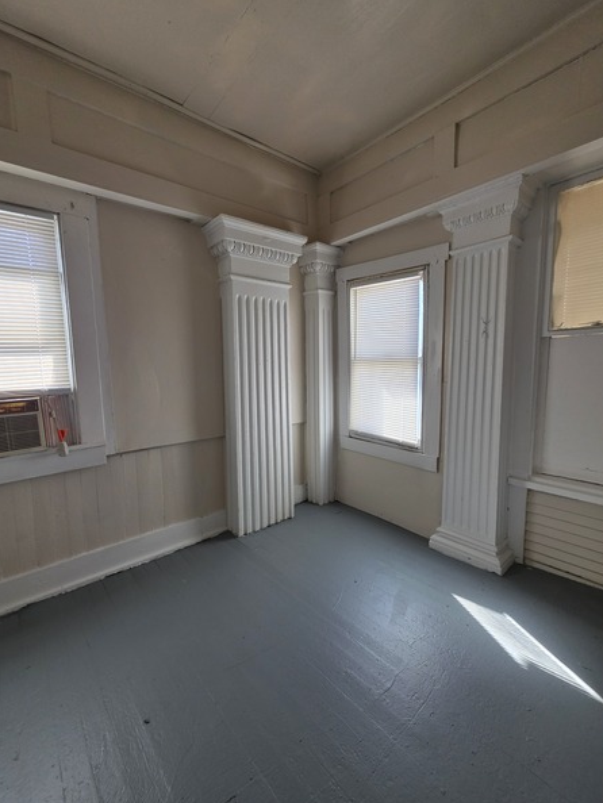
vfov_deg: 102.0
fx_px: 325
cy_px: 408
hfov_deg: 85.7
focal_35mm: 14
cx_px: 299
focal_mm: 2.2
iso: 200
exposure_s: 1/359
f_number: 1.9
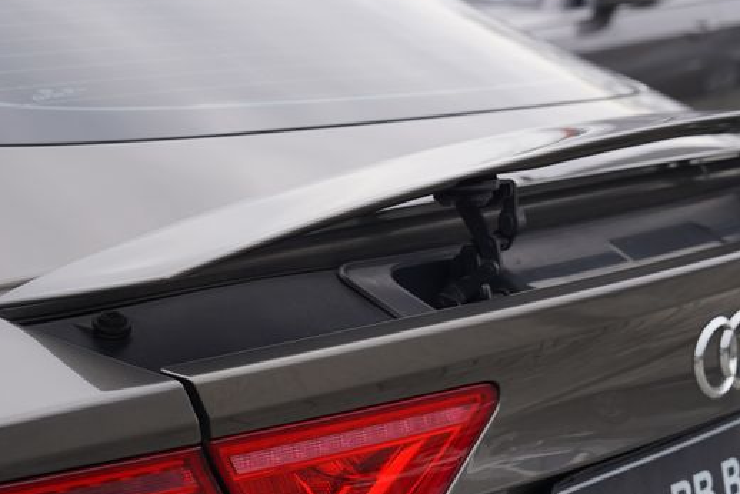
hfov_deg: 23.9
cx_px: 421
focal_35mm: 85
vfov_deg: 16.1
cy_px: 329
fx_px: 1748
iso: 100
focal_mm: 43
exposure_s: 1/160
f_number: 5
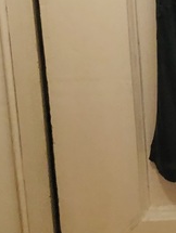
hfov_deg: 13.5
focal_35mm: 104
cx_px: 263
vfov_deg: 16.6
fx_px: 703
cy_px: -150
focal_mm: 3.99
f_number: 1.8
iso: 100
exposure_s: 1/17
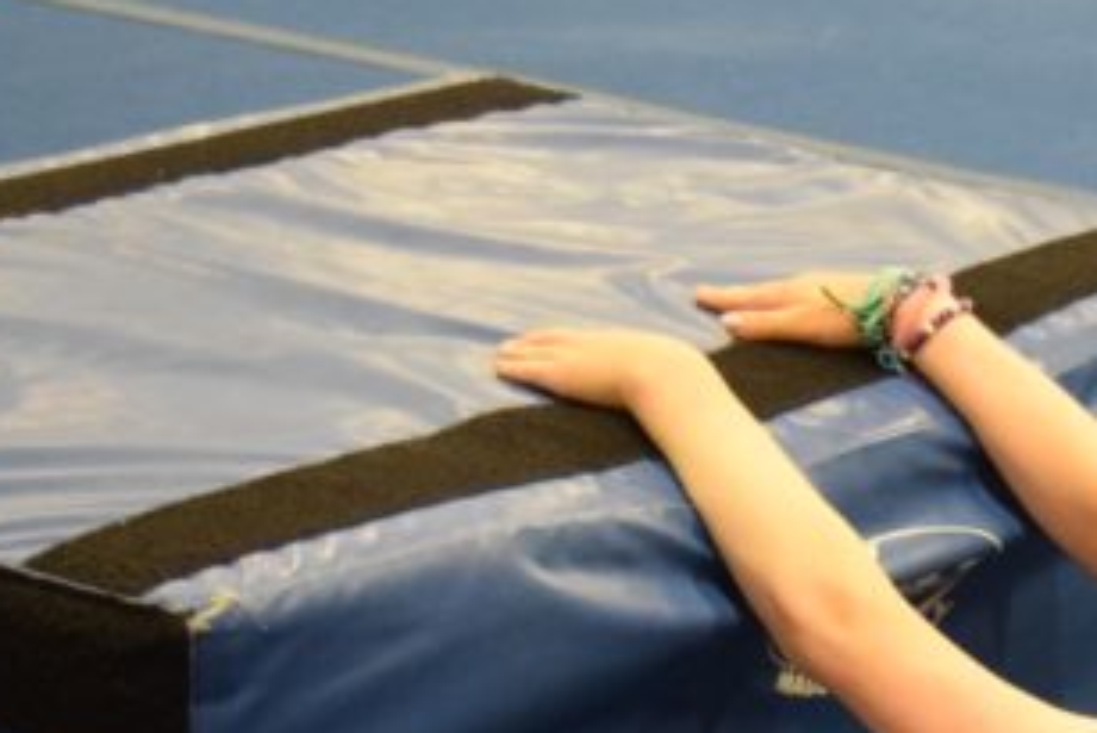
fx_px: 4085
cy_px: 792
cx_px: 1190
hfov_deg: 14.9
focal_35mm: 134
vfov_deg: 10.1
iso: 3200
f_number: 4.2
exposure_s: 1/100
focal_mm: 28
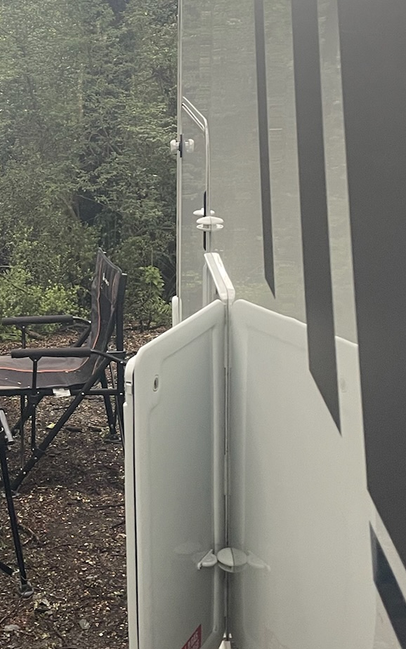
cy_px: 291
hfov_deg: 20.2
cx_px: -56
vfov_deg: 33.5
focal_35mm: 61
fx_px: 1080
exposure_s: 1/73
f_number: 1.6
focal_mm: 4.2
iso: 125
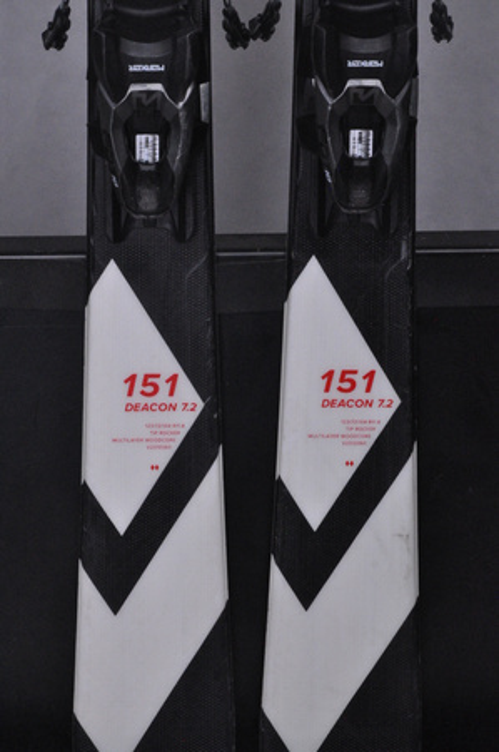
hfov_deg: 10.1
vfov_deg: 15.2
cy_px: 376
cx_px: 250
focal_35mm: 135
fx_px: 2813
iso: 3200
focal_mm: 90
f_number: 11
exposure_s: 1/125
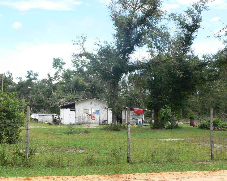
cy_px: 91
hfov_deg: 44.8
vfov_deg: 36.5
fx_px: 276
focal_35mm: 41
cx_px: 109
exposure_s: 1/100
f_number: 5.6
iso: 80
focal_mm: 8.1
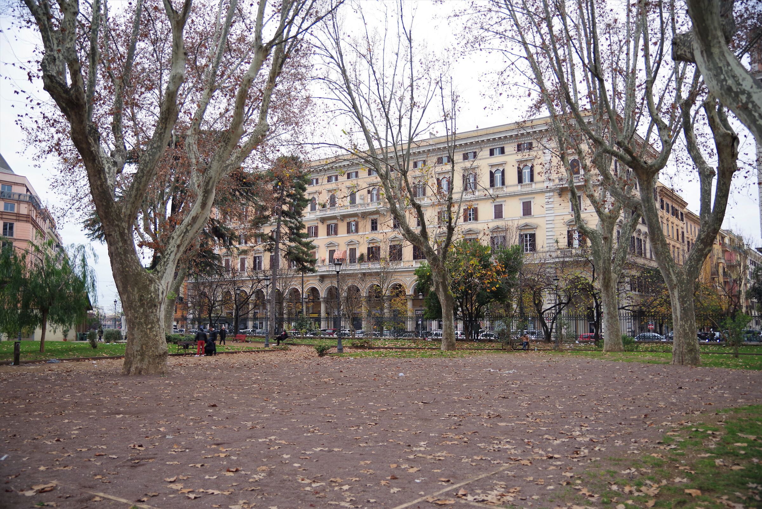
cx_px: 381
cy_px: 254
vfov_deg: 42.4
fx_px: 656
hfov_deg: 60.3
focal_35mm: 31
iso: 200
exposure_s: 1/400
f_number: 2.8
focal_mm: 31
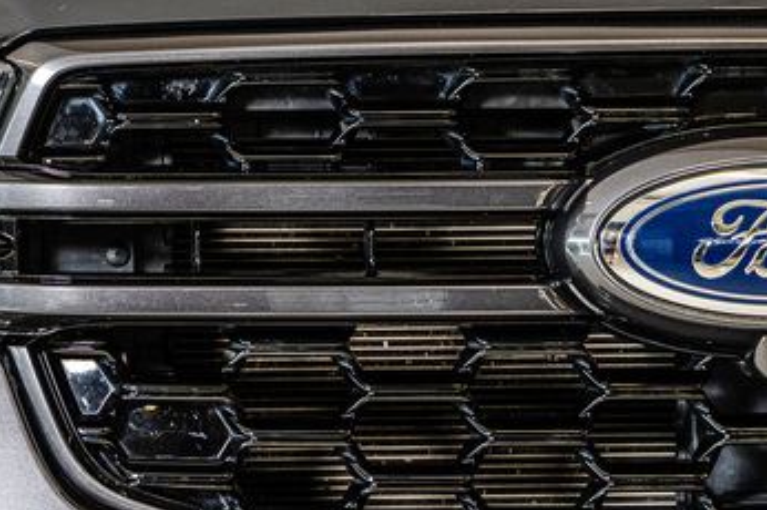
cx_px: -294
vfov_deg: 6.2
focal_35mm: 222
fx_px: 4725
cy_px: 62
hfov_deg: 9.1
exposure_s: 1/125
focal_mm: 75
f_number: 4
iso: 1600
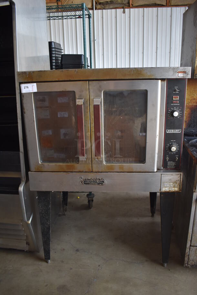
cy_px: 148
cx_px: 98
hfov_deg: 43.7
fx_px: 246
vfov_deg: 61.9
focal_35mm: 30
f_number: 3.5
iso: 720
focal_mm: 20
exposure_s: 1/250
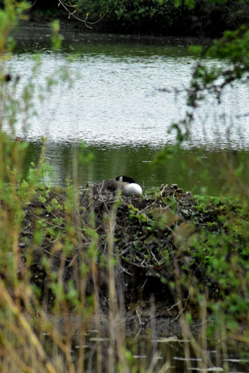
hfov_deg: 3.1
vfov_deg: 4.6
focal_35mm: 450
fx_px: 4668
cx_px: 124
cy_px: 186
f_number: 14
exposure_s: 1/2000
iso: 4000
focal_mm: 300
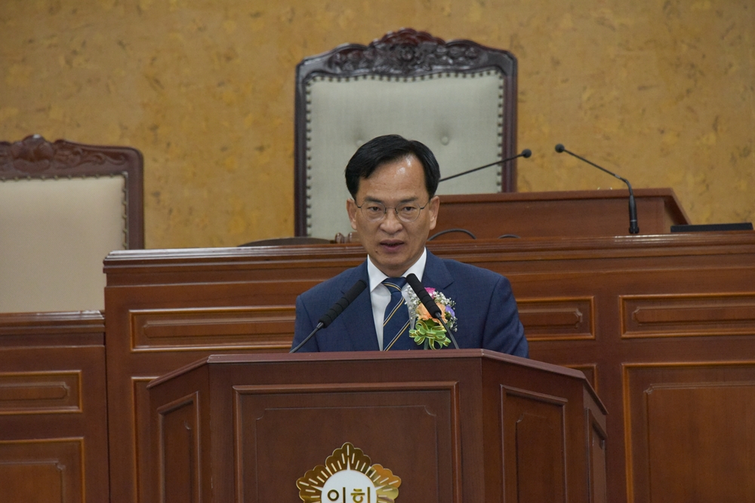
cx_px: 378
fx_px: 6292
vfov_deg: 4.6
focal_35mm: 300
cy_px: 252
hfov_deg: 6.9
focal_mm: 300
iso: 9000
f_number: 9
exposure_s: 1/320
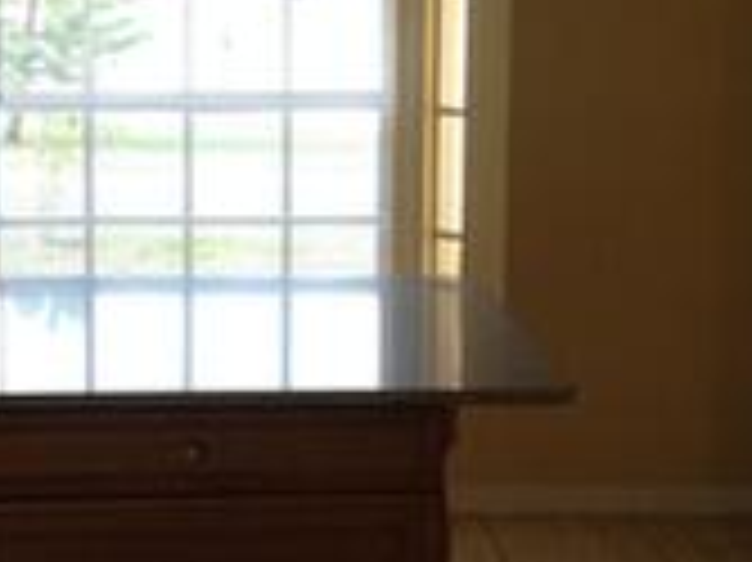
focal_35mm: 84
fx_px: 1824
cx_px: 225
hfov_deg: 23.2
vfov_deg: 17.4
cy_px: 121
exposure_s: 1/120
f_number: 2.4
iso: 100
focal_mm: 4.28
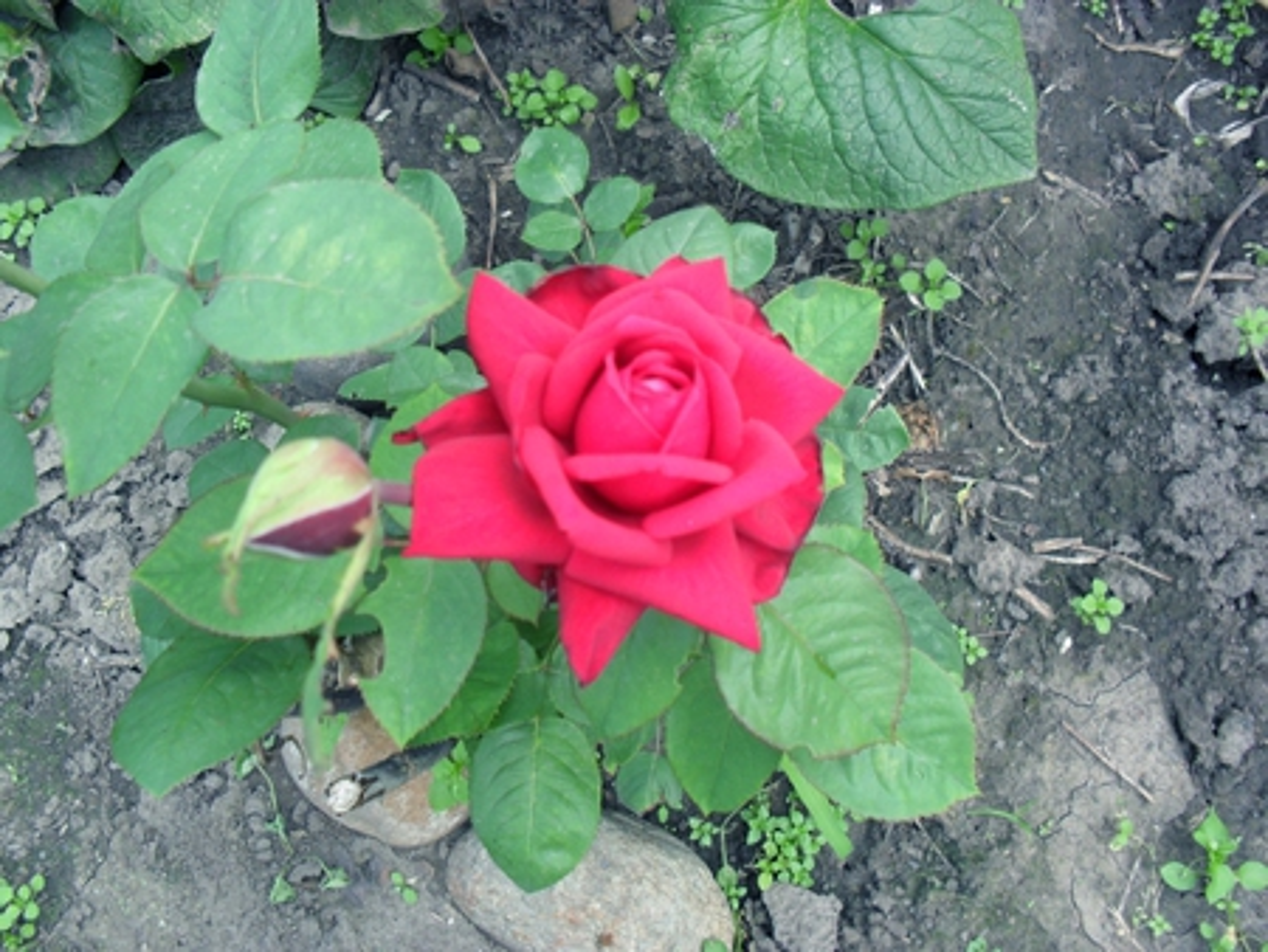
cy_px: 476
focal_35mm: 35
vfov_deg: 40.7
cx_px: 634
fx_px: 1283
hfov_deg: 52.6
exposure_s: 1/180
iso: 100
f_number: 3.2
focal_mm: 6.3
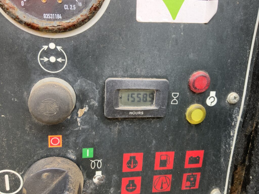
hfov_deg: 61.7
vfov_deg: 48.2
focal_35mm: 29
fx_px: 217
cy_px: 97
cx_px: 130
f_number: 1.8
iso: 20
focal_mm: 3
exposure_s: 1/122
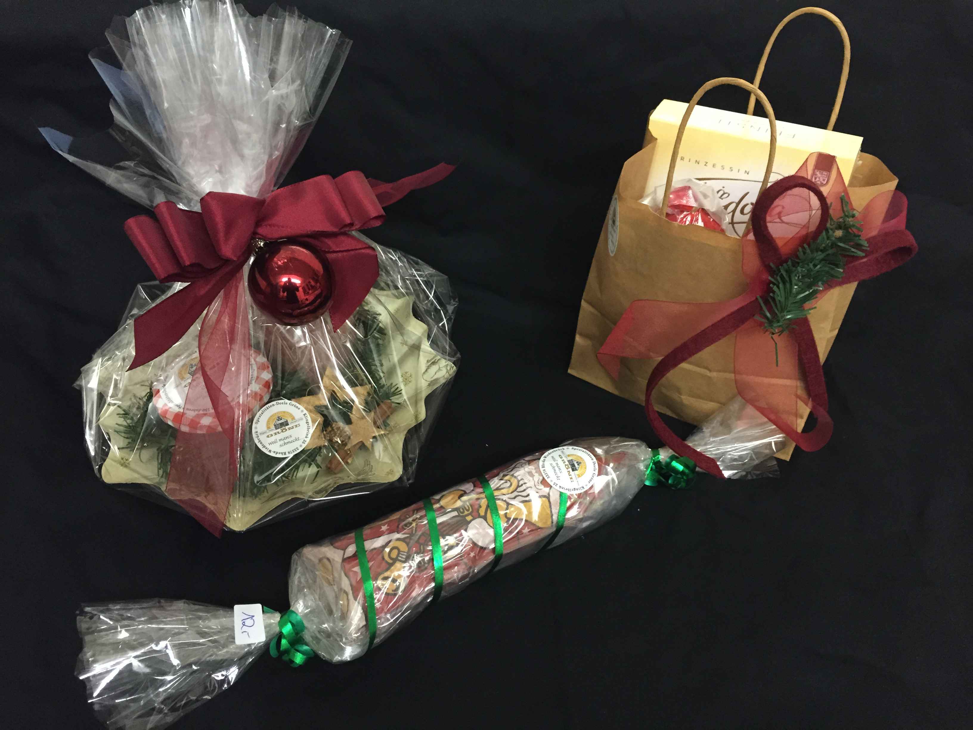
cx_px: 486
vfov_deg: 48.2
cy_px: 365
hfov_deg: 61.7
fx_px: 815
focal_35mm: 29
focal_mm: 4.15
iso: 250
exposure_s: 1/25
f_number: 2.2
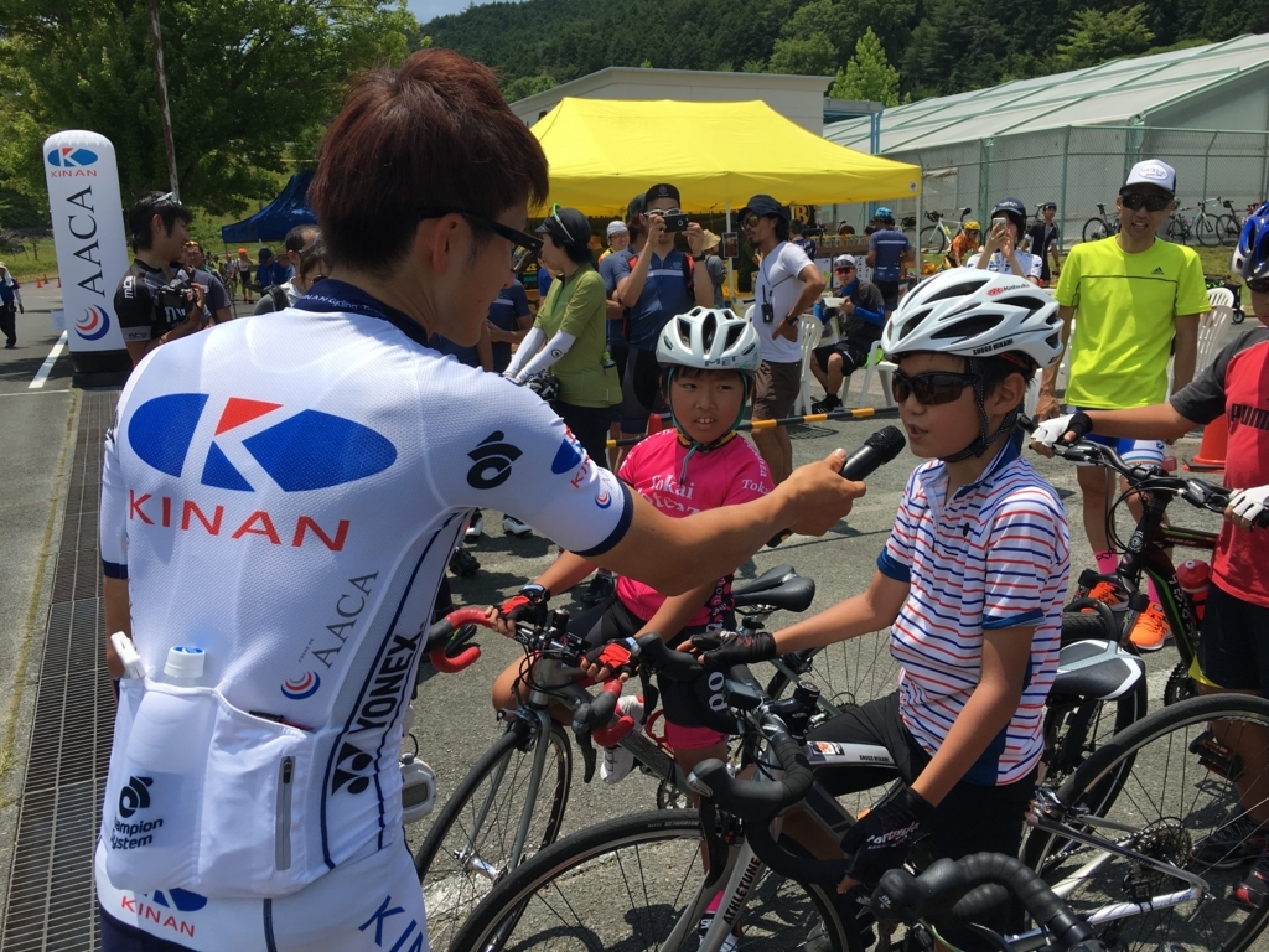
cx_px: 634
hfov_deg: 61.7
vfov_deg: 48.2
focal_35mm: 29
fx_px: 1063
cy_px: 476
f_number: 2.2
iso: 25
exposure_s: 1/2079
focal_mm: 4.15
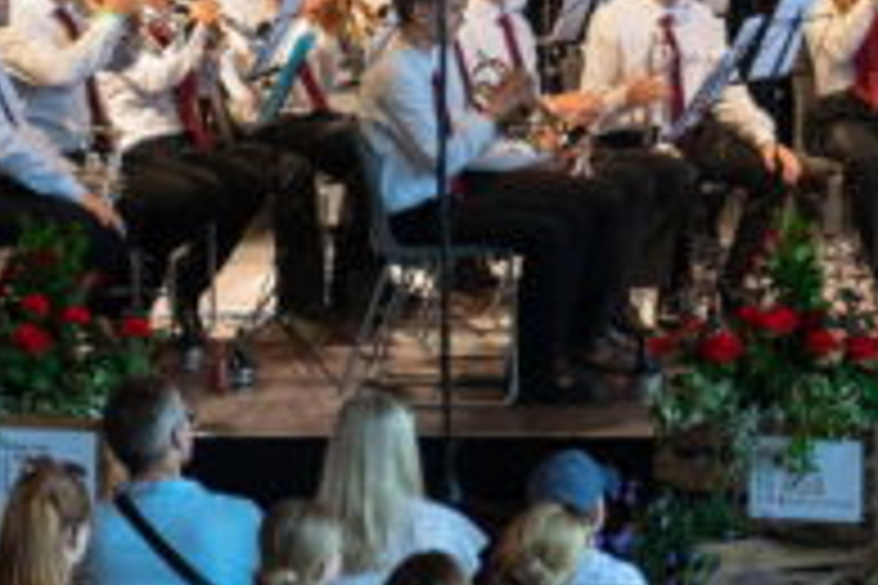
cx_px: 1175
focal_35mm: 233
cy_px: -18
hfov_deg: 8.7
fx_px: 5682
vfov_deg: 5.9
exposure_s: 1/160
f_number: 4
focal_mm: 70
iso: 2000
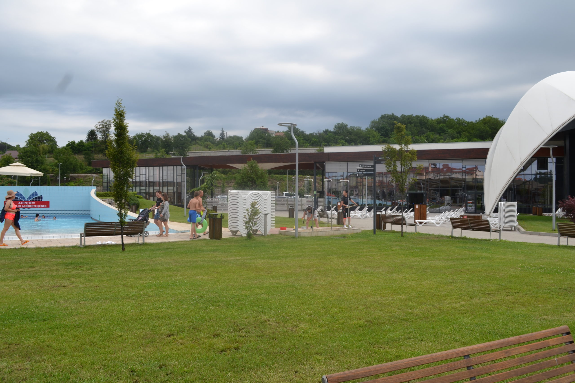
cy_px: 192
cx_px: 288
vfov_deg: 40.0
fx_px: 527
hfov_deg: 57.2
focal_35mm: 33
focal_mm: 22
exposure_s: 1/250
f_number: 8
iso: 100
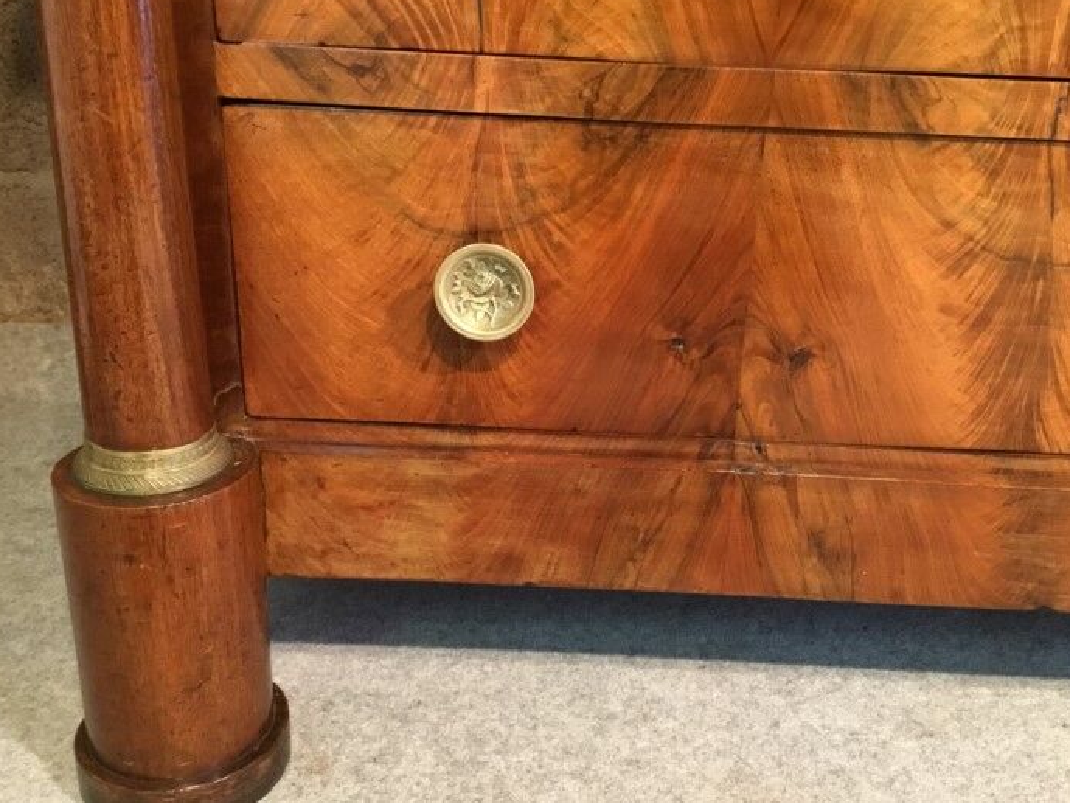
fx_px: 1113
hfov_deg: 51.3
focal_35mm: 36
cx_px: 582
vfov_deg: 39.7
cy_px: 399
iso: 200
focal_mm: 3.3
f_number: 2.4
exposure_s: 1/17
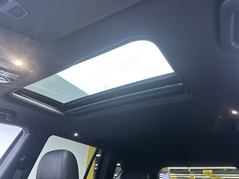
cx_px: 120
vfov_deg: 56.8
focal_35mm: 24
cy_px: 90
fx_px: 166
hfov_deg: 71.6
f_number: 1.78
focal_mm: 6.86
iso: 200
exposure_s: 1/50
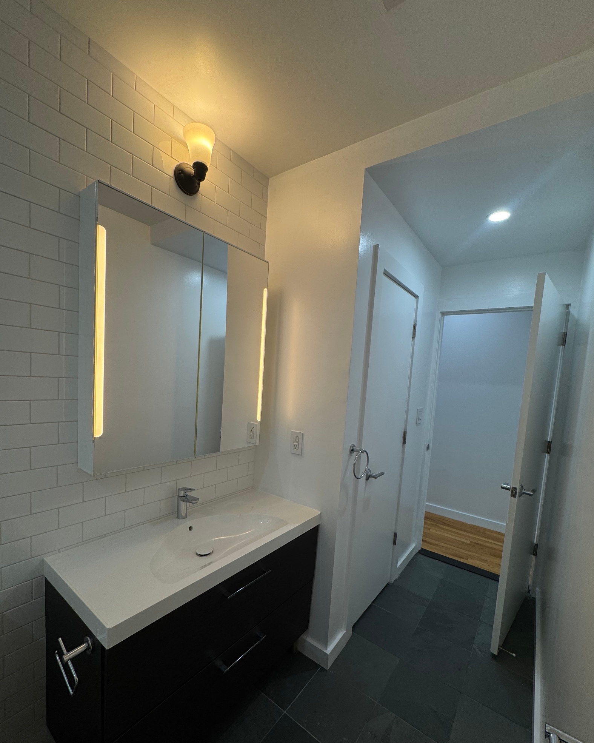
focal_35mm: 15
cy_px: 405
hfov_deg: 84.0
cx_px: 305
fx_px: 330
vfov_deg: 96.5
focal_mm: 2.22
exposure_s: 1/120
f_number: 2.2
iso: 64
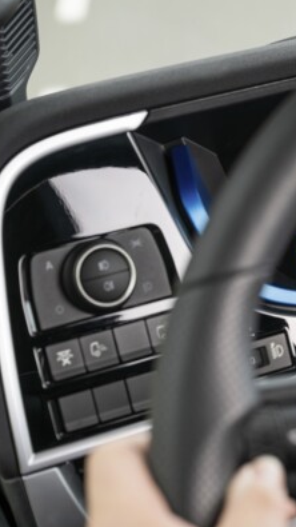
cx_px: 369
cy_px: 243
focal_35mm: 130
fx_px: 1815
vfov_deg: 16.5
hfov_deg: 9.2
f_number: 5
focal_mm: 70
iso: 400
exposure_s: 1/200
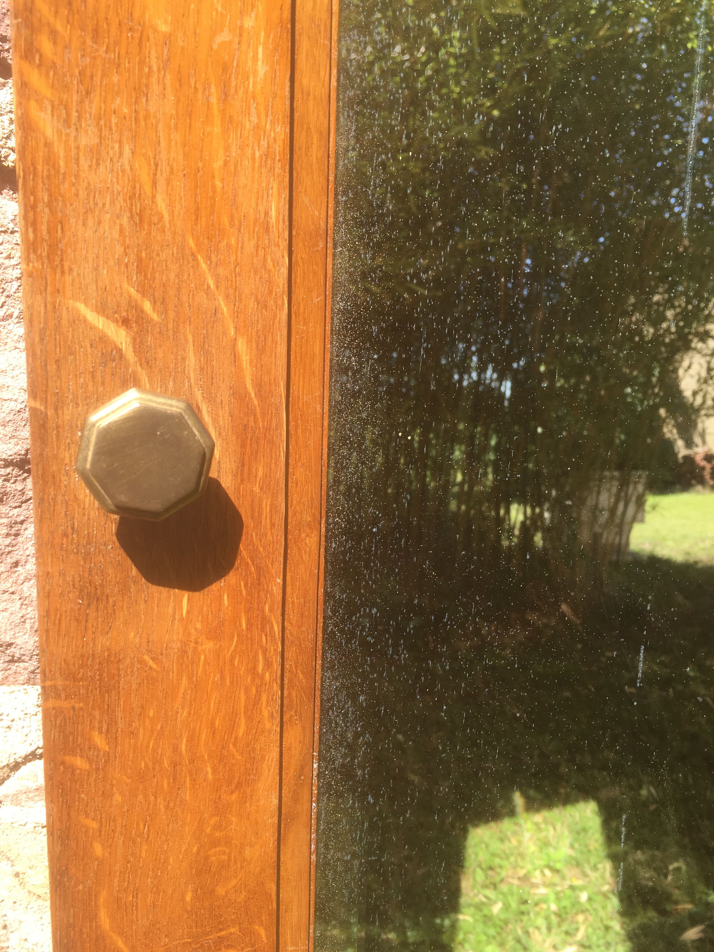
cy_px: 476
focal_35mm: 29
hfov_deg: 48.2
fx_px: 798
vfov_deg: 61.7
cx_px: 357
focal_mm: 4.15
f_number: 2.2
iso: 25
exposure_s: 1/450
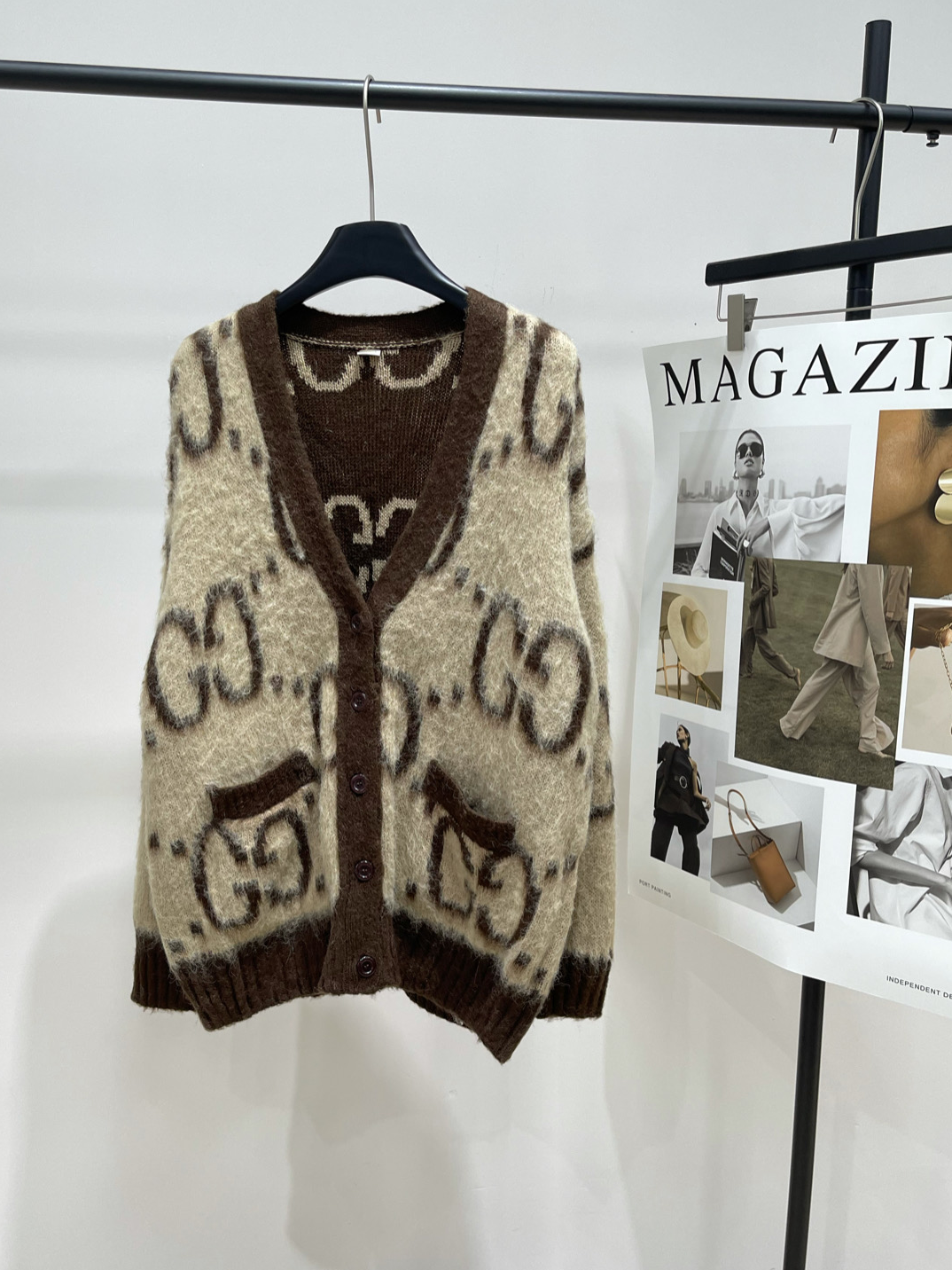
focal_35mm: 31
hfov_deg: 45.3
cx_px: 394
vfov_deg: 58.4
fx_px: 1137
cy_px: 635
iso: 80
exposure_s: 1/121
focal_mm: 5.1
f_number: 1.6
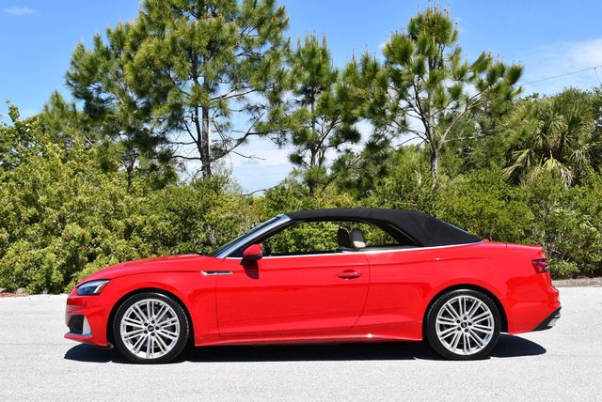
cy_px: 201
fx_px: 803
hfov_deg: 41.1
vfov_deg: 28.1
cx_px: 301
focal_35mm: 48
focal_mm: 24
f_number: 8
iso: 110
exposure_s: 1/250
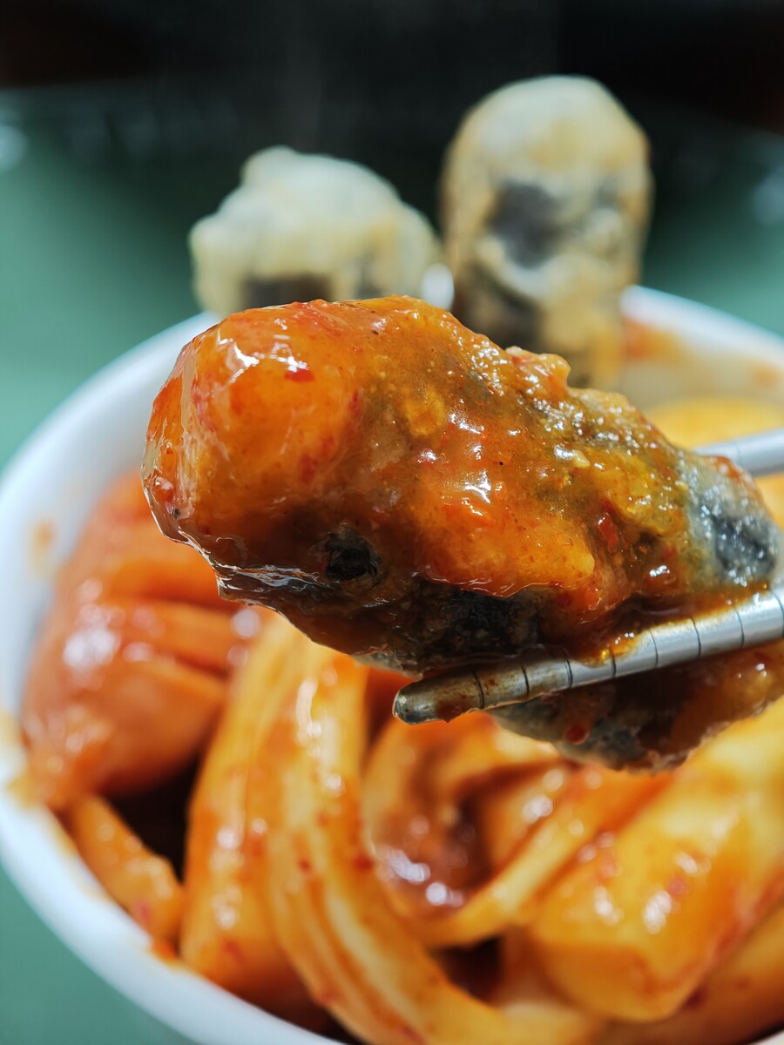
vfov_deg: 27.8
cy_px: 522
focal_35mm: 70
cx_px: 392
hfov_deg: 21.0
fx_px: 2114
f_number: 1.8
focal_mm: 11.5
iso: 500
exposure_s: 1/120
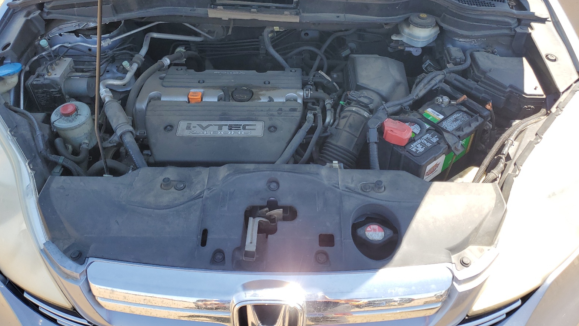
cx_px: 286
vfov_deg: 39.7
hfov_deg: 66.1
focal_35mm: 29
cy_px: 108
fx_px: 445
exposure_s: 1/667
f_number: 1.5
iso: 50
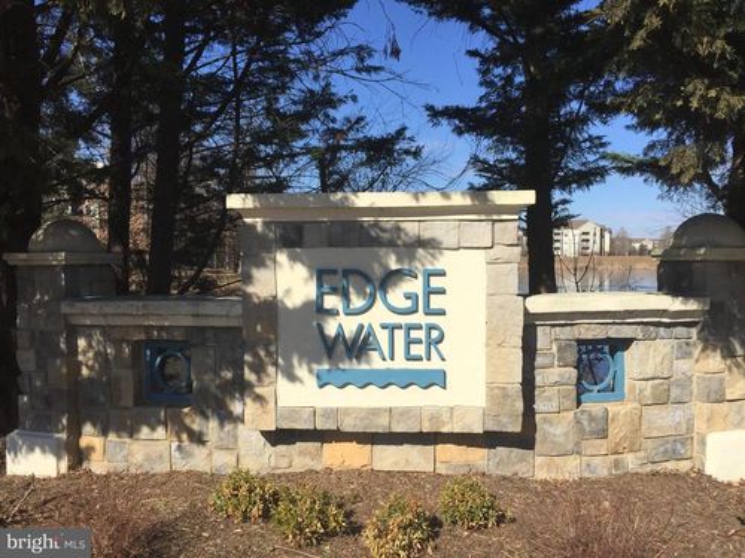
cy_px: 279
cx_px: 372
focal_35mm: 29
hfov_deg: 61.7
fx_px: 624
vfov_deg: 48.2
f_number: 2.2
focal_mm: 4.15
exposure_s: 1/3597
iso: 32
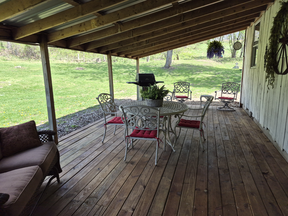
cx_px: 144
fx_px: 191
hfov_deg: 73.9
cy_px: 108
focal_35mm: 23
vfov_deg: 58.9
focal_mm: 5.4
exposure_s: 1/303
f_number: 1.8
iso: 25
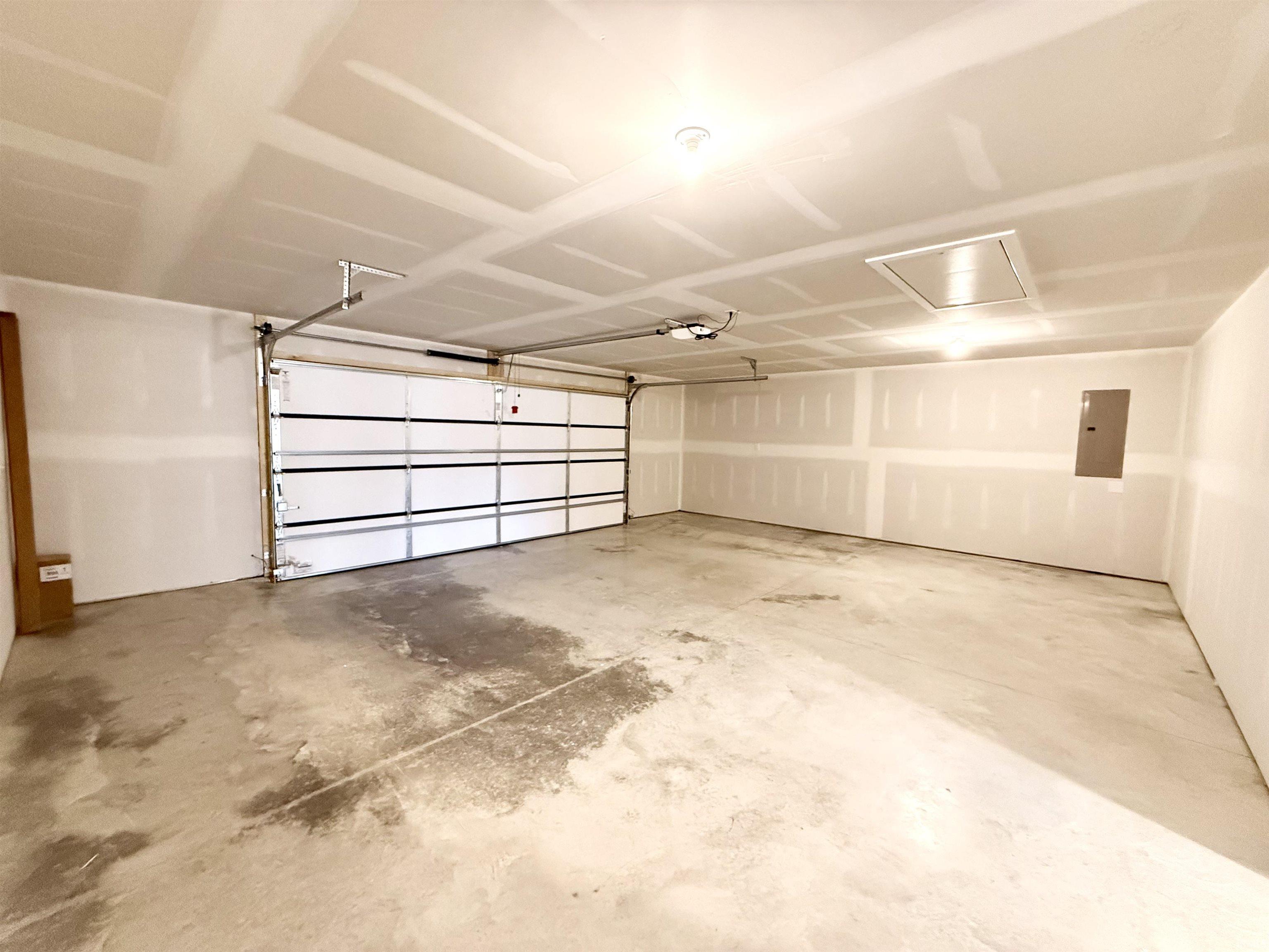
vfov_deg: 85.7
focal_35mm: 14
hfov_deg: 102.1
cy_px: 476
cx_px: 634
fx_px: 513
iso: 1000
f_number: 2.2
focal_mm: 2.22
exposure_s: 1/60
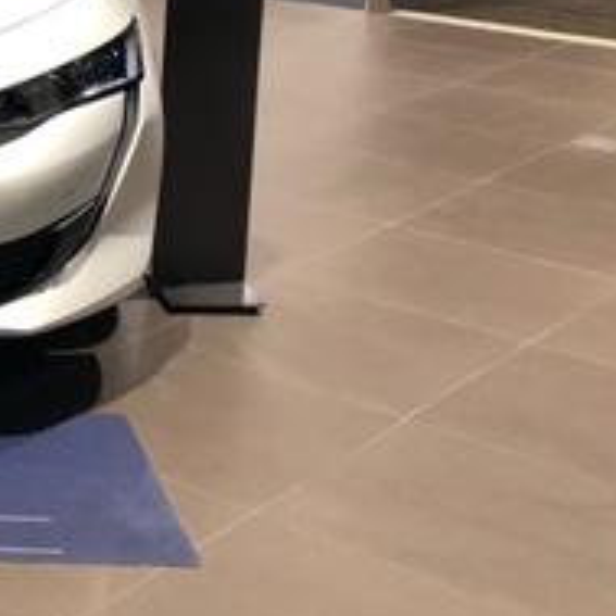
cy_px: 10
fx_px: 1691
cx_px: -342
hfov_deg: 18.1
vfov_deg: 20.1
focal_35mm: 84
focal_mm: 3.99
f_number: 1.8
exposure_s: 1/30
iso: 40
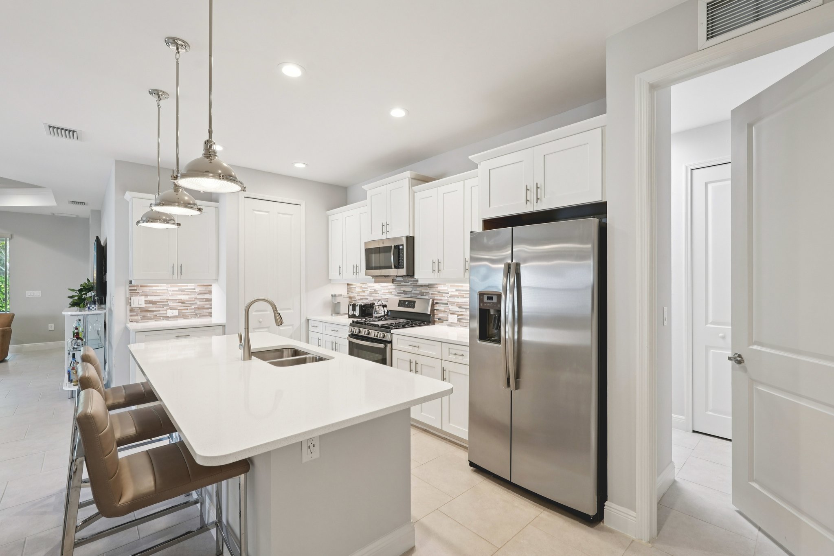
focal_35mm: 16
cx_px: 417
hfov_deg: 96.7
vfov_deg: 73.7
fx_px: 371
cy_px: 278
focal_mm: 16
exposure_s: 1/20
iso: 400
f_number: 8
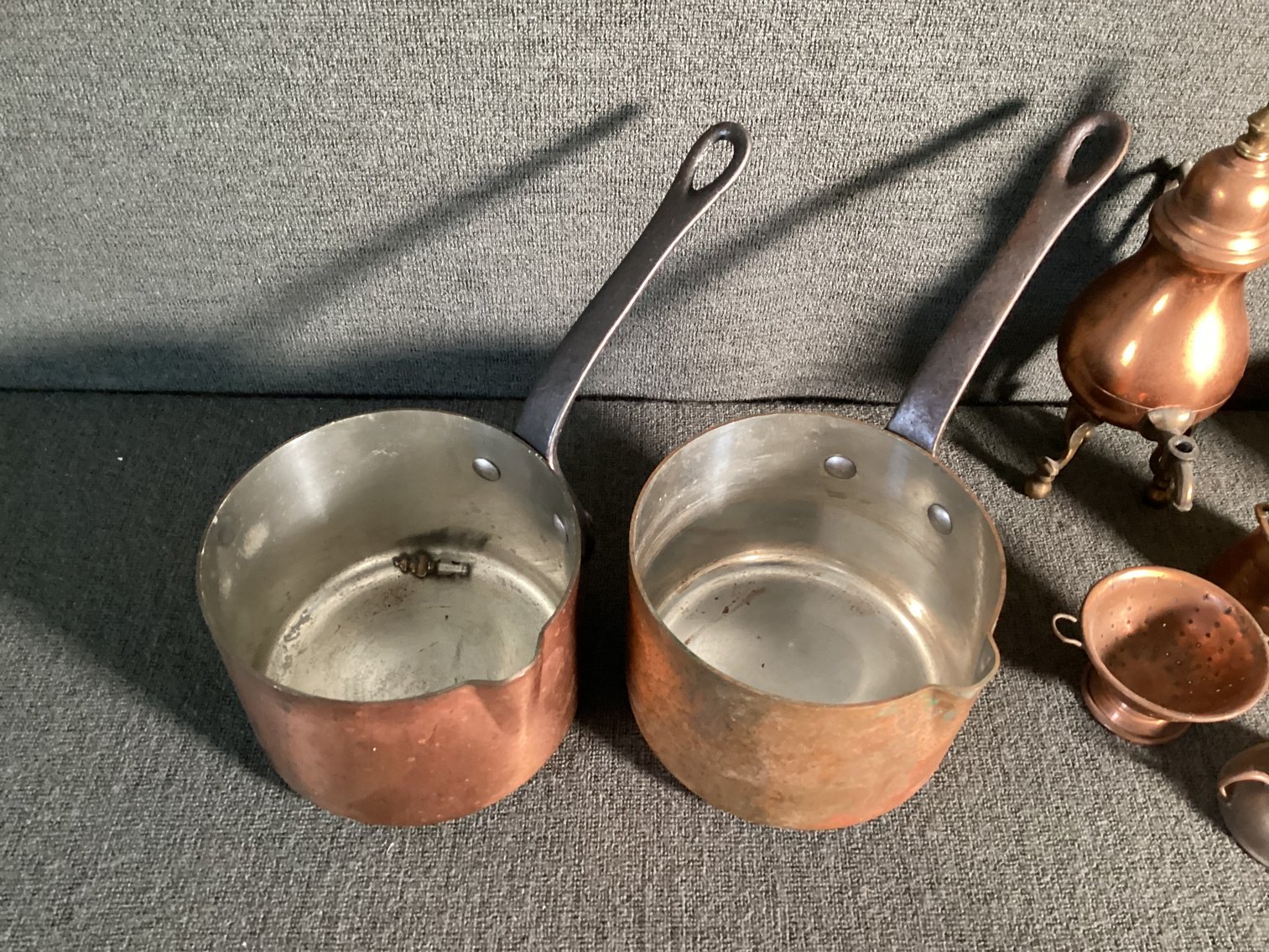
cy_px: 476
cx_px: 634
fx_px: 1137
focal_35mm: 31
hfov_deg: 58.3
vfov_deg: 45.4
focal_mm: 3.3
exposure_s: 1/25
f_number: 2.4
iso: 500
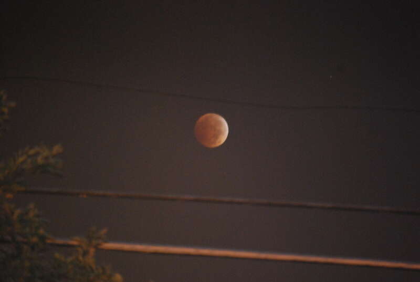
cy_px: 141
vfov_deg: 4.6
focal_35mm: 300
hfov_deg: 6.9
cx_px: 210
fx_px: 3507
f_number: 5.6
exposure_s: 1
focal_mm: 200
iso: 1600
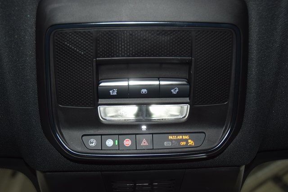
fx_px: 348
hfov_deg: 45.0
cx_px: 144
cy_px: 96
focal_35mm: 44
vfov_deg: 30.9
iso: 500
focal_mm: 29
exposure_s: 1/60
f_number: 3.8
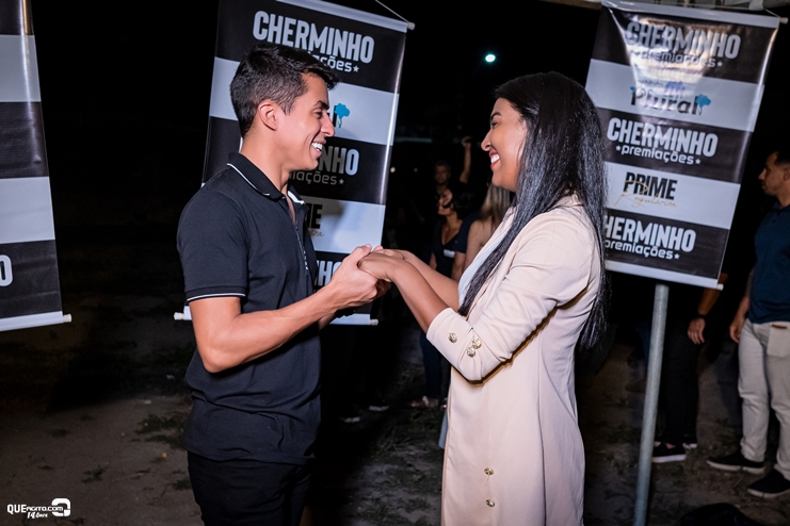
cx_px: 395
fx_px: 790
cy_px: 263
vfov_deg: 36.9
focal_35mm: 36
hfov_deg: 53.1
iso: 2500
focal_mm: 24
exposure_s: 1/250
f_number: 2.8
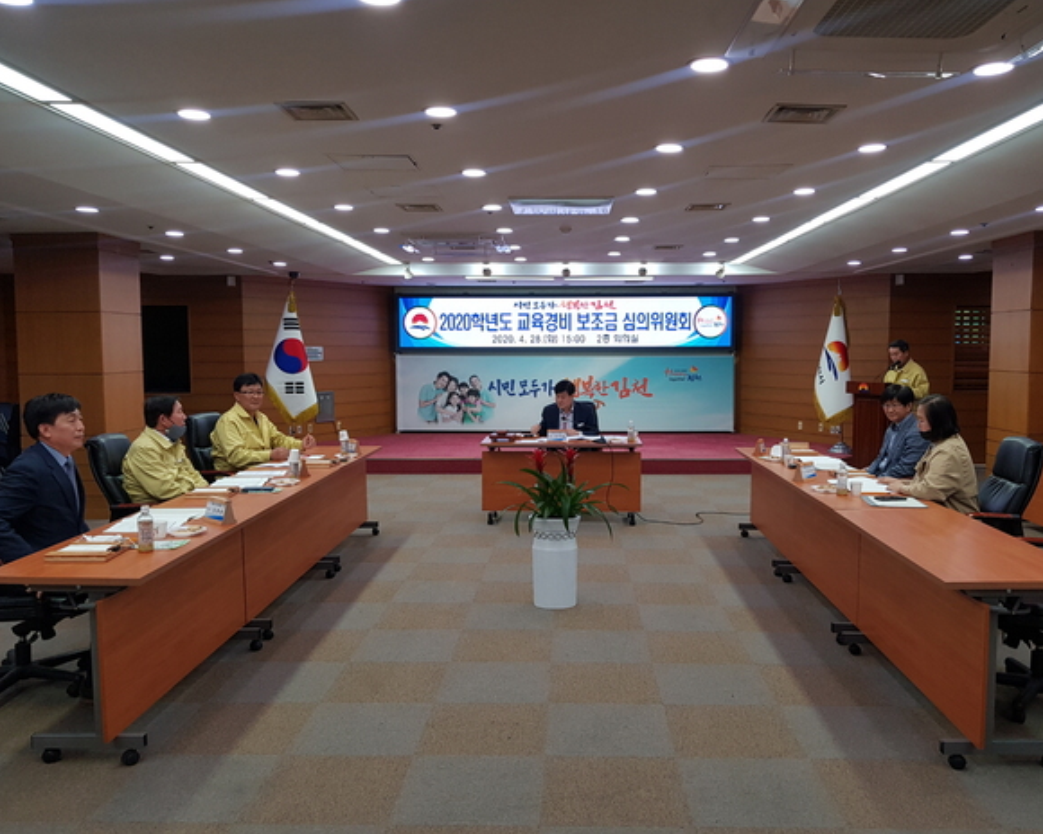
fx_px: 864
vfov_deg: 51.5
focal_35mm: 28
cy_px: 412
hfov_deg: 62.1
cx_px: 557
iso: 80
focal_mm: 4.3
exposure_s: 1/60
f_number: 1.7
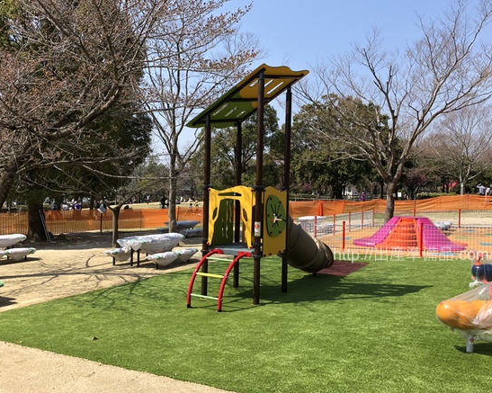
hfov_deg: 58.8
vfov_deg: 48.5
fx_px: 437
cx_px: 258
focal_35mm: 30
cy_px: 195
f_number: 1.8
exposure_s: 1/1499
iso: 20
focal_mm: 3.99
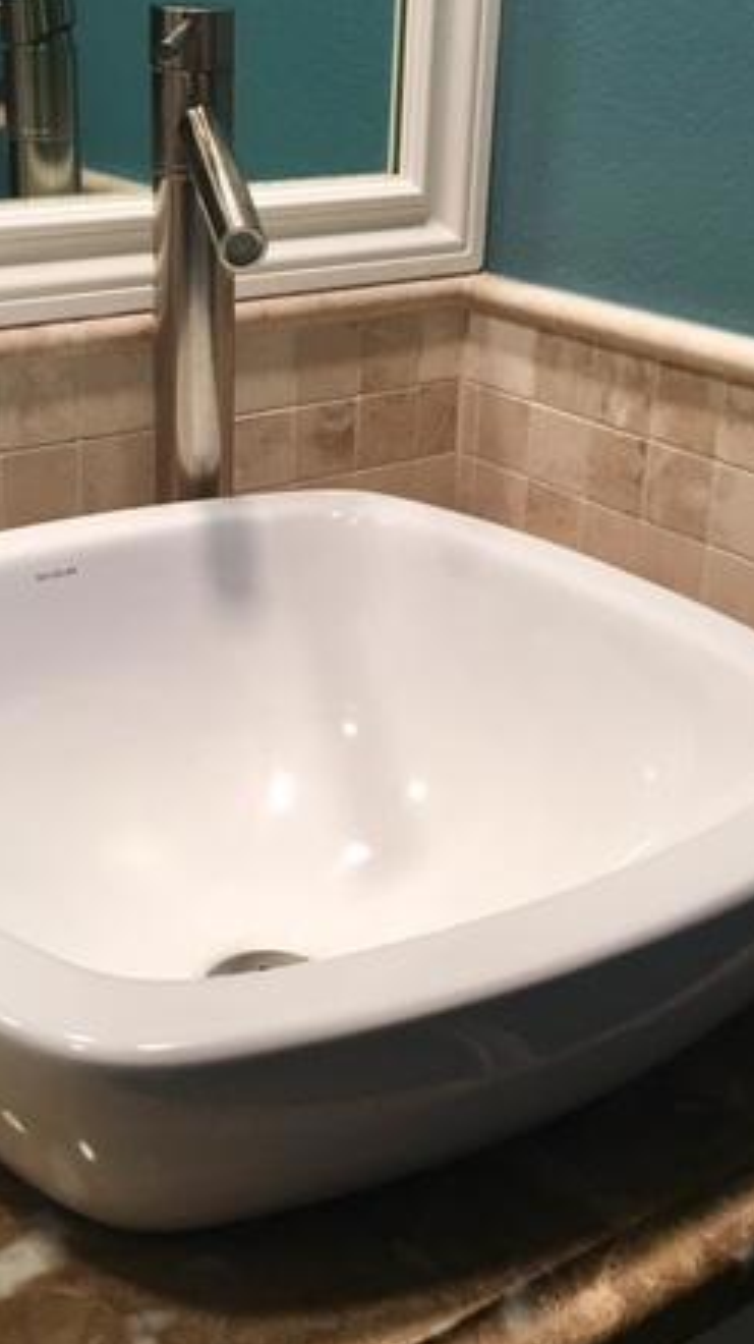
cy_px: 577
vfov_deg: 44.5
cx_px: 284
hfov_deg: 25.9
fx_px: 1638
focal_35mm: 46
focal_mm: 4.15
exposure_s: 1/30
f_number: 2.2
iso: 40
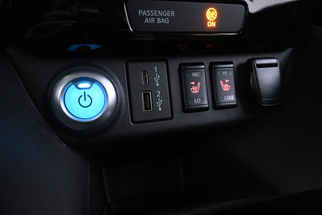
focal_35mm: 24
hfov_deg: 73.7
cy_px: 108
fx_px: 215
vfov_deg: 53.1
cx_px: 161
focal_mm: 16
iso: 4000
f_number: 3.5
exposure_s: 1/25
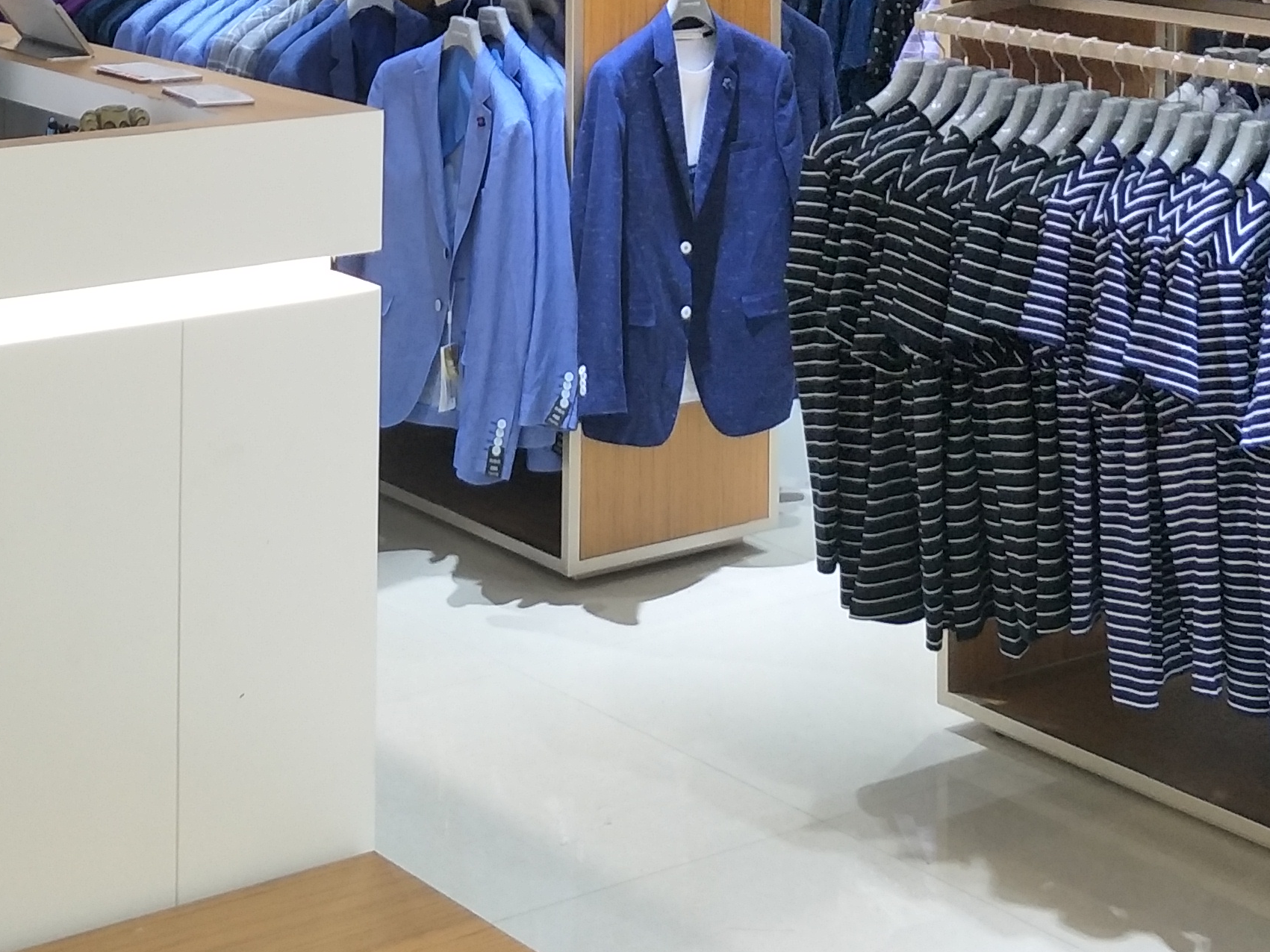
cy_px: -244
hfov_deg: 29.8
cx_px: 606
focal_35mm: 65
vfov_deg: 20.8
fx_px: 2385
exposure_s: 1/50
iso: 147
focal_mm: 4.1
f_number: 1.7
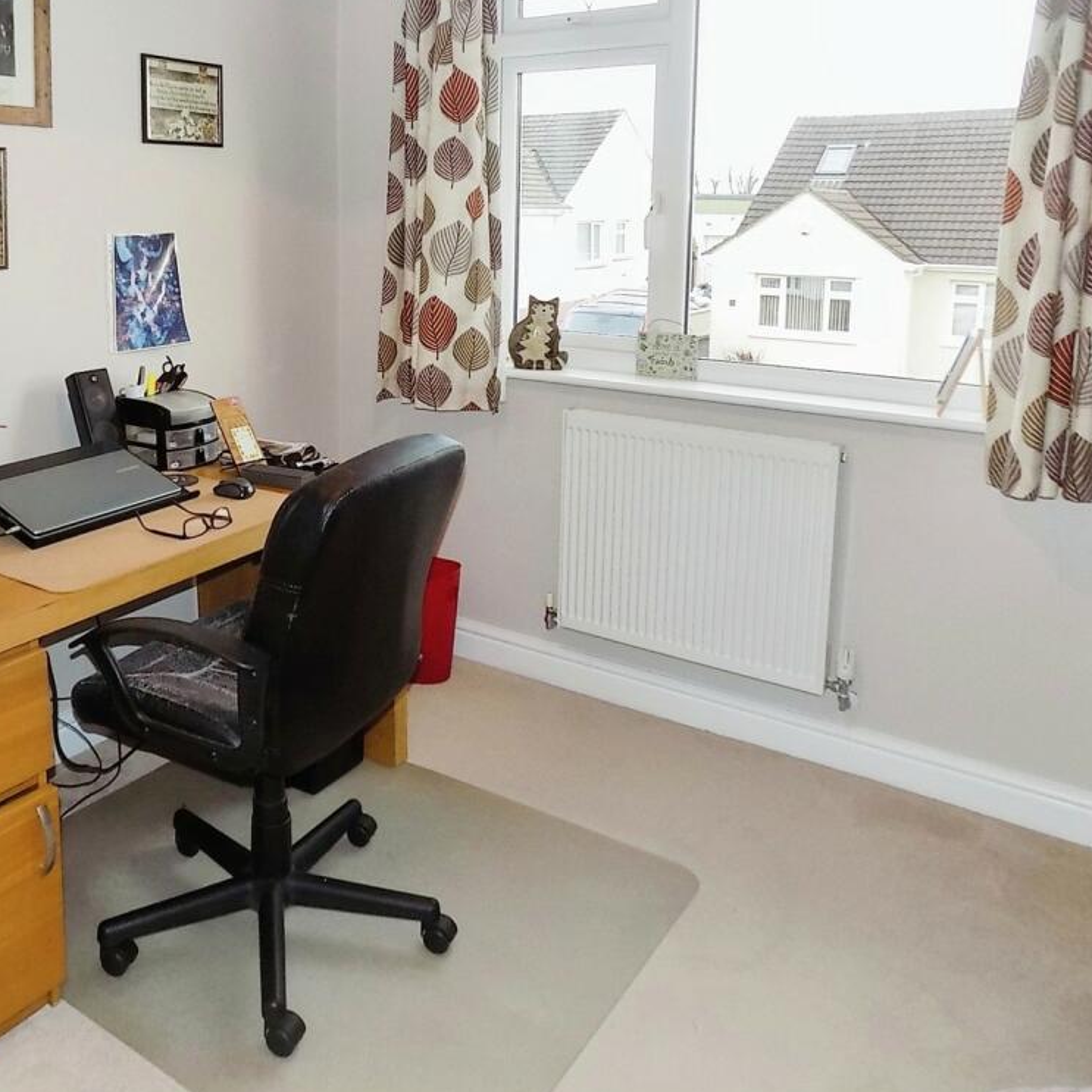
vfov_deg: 57.3
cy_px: 547
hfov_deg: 56.1
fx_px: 999
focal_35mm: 28
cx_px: 363
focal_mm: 4
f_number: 3.1
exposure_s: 1/30
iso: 200
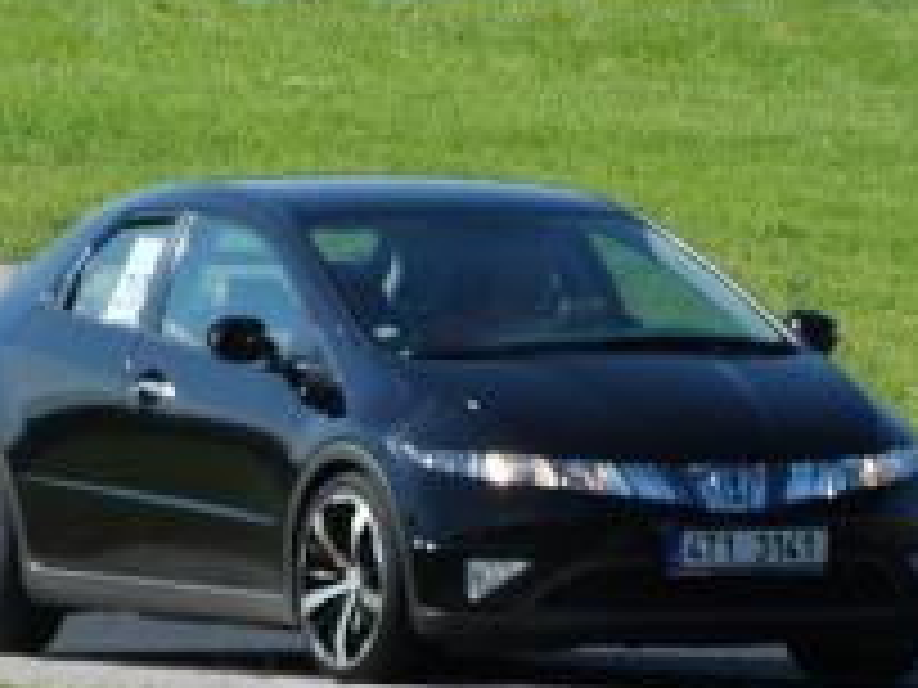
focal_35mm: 1356
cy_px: 409
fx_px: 35960
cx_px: 320
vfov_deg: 1.1
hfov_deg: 1.5
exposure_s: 1/800
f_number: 5.6
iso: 250
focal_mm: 300
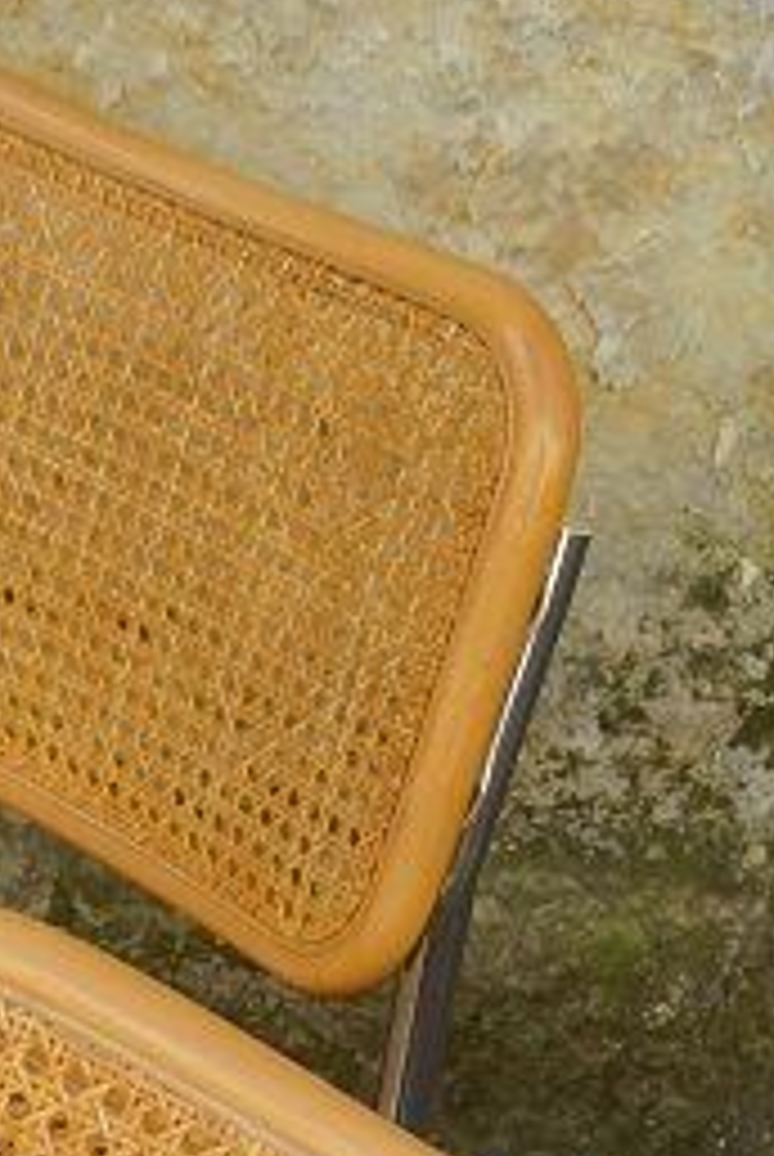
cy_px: 1923
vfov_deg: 17.1
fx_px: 3313
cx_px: 124
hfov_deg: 13.2
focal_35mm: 103
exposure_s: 1/320
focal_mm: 18
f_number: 4.5
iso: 100
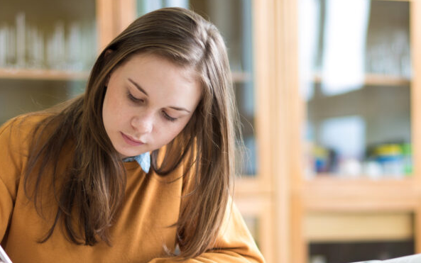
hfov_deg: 23.5
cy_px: 160
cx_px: 173
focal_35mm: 88
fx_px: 1010
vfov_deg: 14.8
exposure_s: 1/160
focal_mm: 50
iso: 100
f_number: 1.4
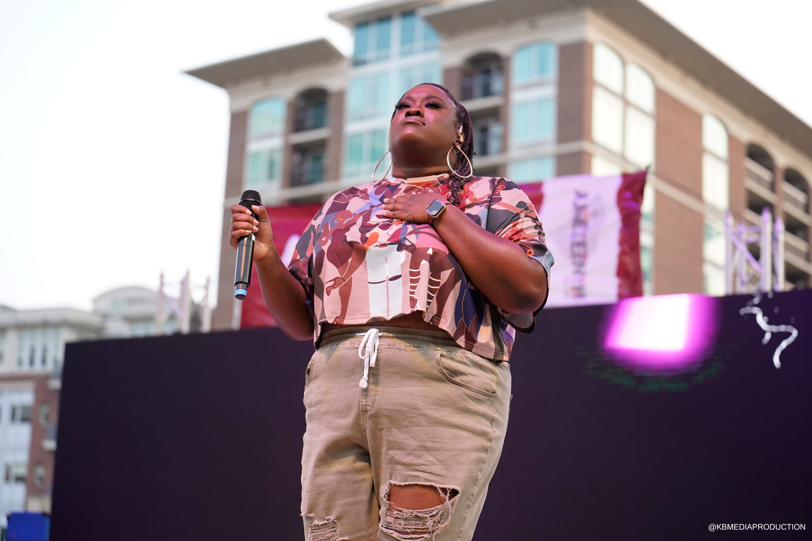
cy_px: 270
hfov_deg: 28.8
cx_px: 406
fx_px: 1579
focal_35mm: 70
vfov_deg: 19.5
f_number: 2.8
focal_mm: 70
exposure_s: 1/1000
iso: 2000
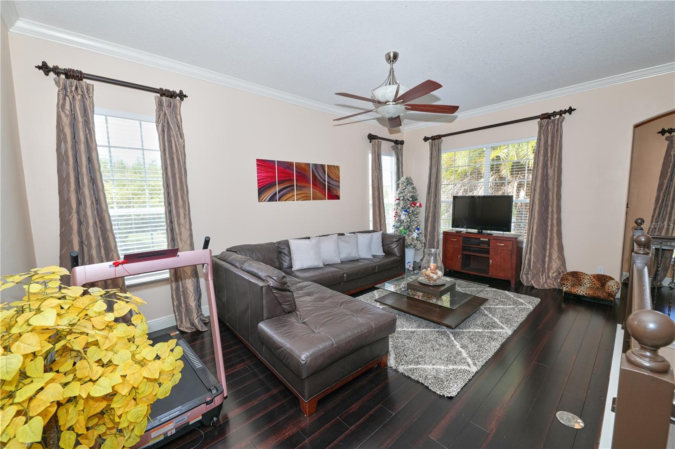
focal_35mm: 14
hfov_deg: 104.3
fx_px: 262
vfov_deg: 81.2
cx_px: 338
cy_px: 224
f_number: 6.3
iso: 400
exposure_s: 1/200
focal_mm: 14
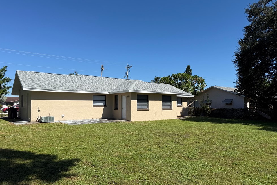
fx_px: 200
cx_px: 136
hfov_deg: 69.4
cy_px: 97
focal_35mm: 26
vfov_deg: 49.5
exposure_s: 1/5714
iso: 80
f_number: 1.78
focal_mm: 6.76
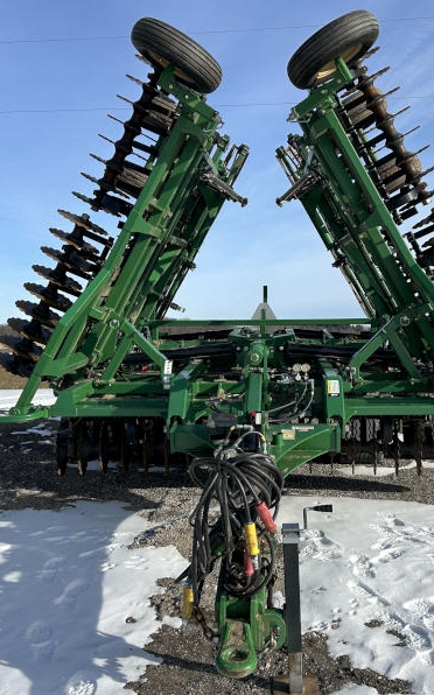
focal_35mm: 37
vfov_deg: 52.8
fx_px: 701
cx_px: 246
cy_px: 348
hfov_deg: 34.4
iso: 50
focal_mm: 5.7
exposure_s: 1/4831
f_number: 1.5
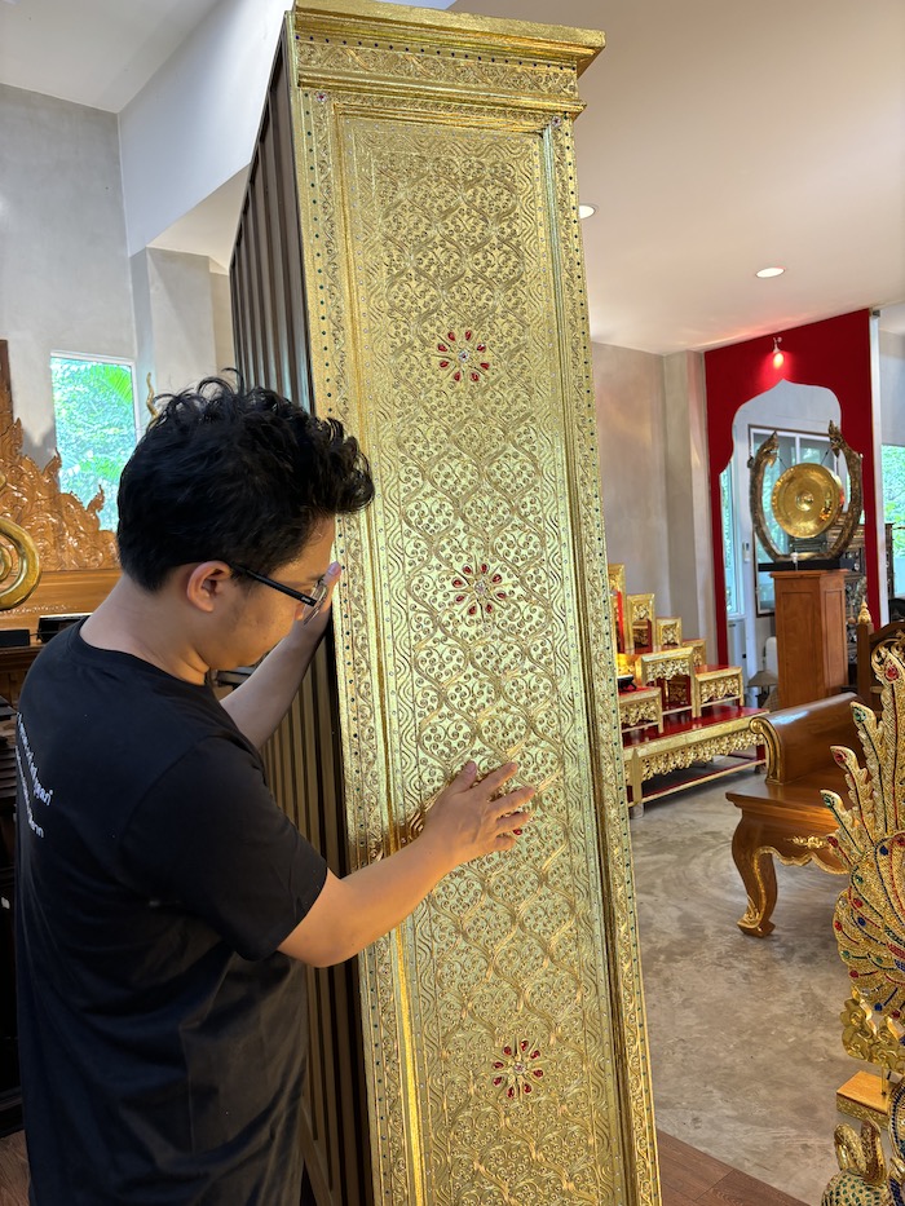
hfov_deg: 53.1
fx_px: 906
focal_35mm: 26
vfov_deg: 67.3
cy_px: 603
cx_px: 452
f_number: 1.6
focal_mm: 5.96
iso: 80
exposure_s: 1/50
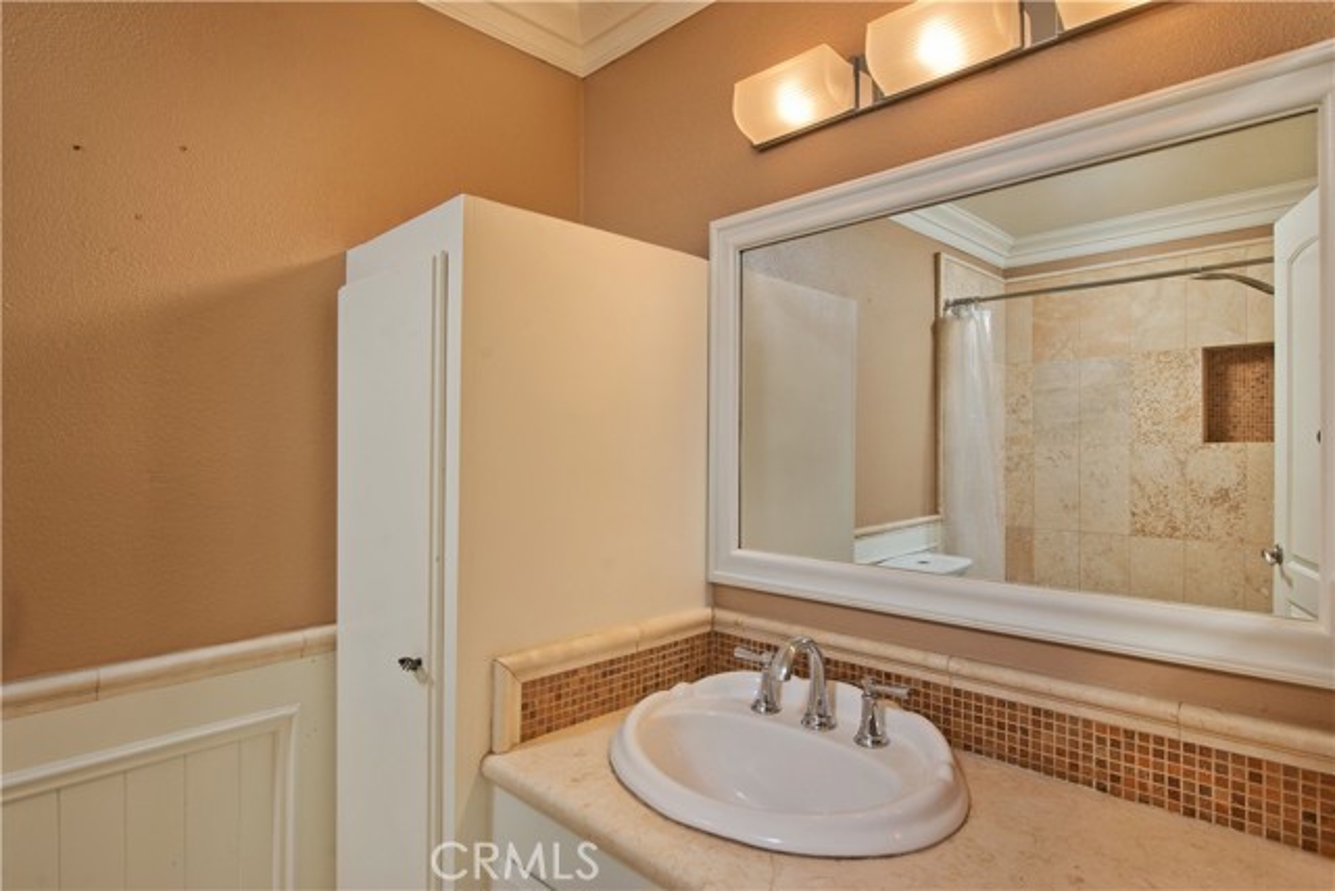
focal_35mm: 19
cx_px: 668
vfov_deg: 64.6
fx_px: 705
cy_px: 446
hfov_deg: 86.9
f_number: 7.1
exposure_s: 1/200
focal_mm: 19
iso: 400
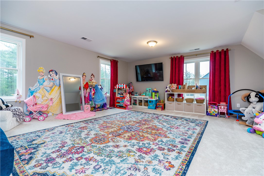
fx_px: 117
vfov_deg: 73.7
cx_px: 132
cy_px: 88
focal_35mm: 16
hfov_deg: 96.7
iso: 320
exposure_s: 1/10
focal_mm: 16
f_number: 6.3
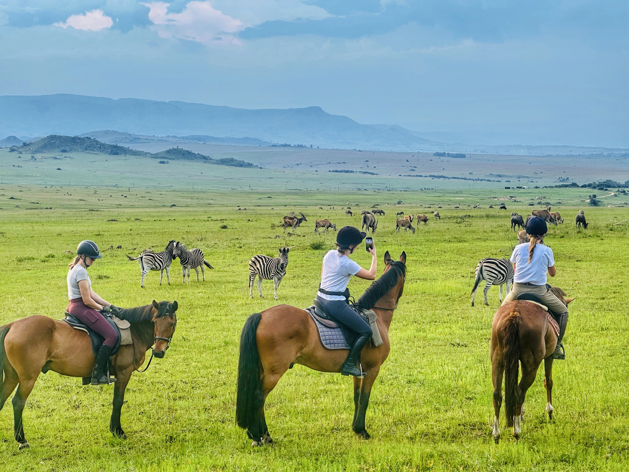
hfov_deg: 25.3
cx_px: 314
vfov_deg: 19.1
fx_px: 1399
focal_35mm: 77
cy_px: 236
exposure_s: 1/106
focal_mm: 9
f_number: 2.8
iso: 32
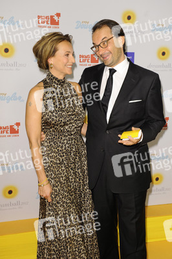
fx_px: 359
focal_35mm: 50
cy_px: 130
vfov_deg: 39.6
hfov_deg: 26.9
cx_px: 86
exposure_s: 1/160
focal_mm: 50
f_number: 5.6
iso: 800
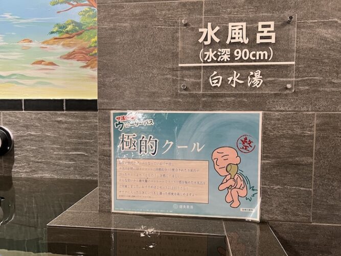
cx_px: 170
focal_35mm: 26
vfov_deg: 53.0
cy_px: 128
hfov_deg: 67.3
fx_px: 256
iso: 500
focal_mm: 5.7
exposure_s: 1/60
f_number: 1.5
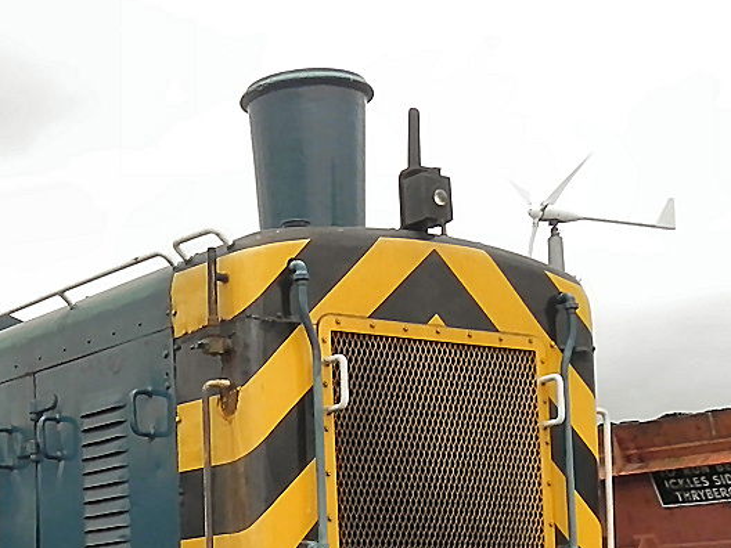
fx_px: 1689
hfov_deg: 23.5
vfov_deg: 17.8
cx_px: 11
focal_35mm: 80
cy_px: 588
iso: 160
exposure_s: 1/279
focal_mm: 5.9
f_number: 6.3
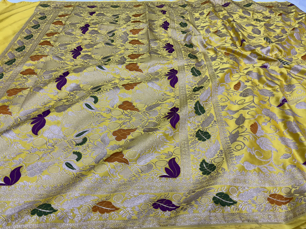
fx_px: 230
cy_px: 114
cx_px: 153
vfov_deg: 53.1
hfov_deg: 67.3
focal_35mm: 26
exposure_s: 1/100
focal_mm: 5.96
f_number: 1.6
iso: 64
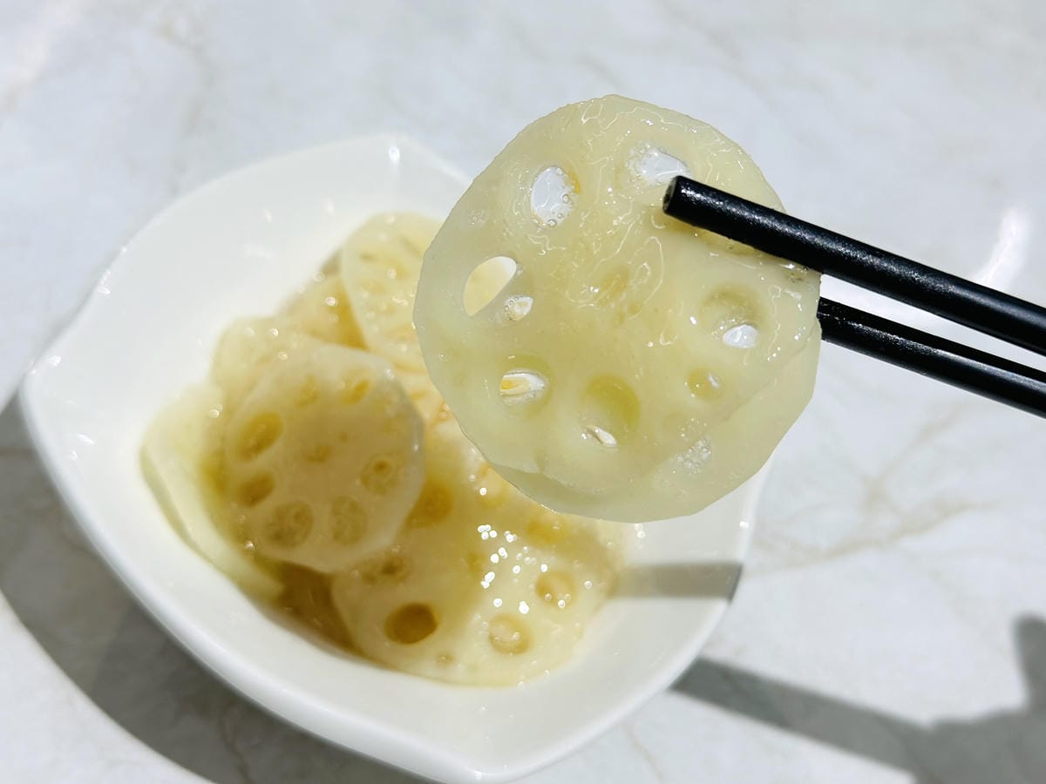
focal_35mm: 48
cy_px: 392
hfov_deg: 39.7
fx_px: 1450
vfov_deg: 30.3
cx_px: 523
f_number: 1.78
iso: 50
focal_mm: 6.86
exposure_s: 1/140
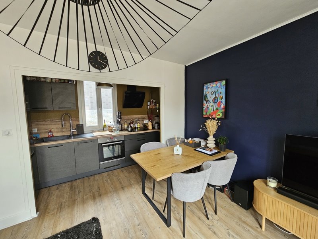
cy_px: 120
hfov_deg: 106.2
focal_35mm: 13
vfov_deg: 89.9
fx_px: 119
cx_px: 159
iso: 320
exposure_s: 1/33.3
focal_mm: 2.2
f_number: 2.2
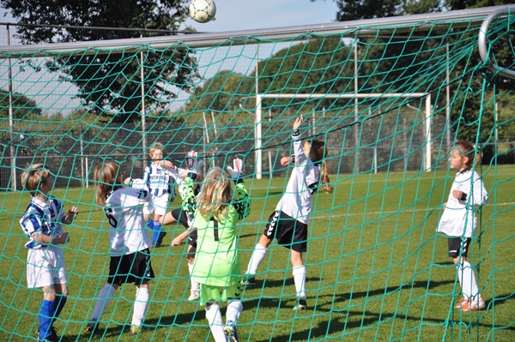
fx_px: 1822
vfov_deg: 10.7
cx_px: 258
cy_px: 171
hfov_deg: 16.1
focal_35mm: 128
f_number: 6.3
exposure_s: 1/1600
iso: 400
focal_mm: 85
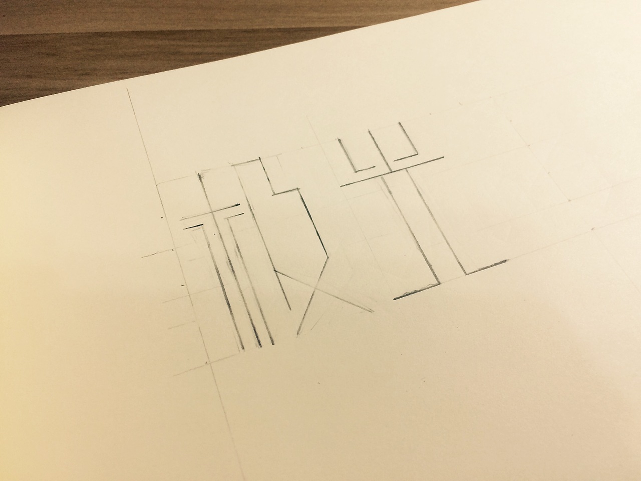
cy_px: 240
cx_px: 320
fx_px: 537
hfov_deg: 61.7
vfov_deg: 48.2
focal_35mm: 29
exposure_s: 1/33
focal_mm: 4.15
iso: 40
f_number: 2.2
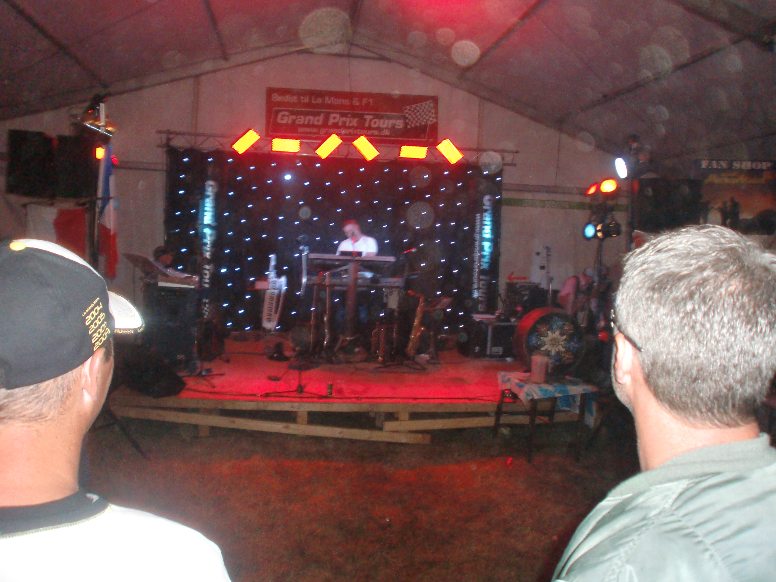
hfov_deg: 67.3
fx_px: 583
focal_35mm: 26
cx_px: 388
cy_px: 291
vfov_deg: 53.1
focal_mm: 4.65
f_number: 2.6
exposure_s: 1/50
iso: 400
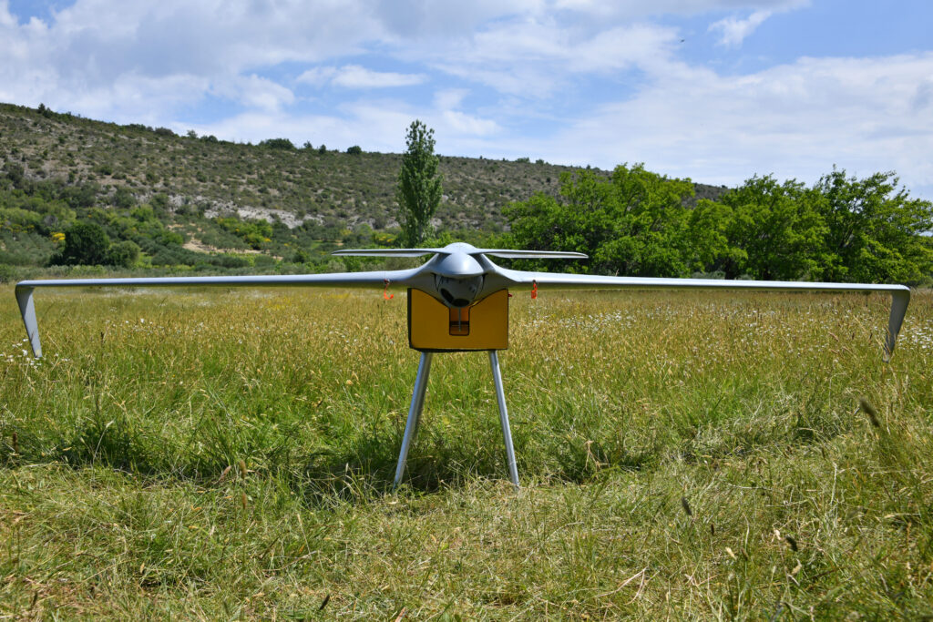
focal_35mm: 36
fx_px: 933
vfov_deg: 36.9
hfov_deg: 53.1
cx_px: 466
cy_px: 311
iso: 200
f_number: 11
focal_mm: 36
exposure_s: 1/400
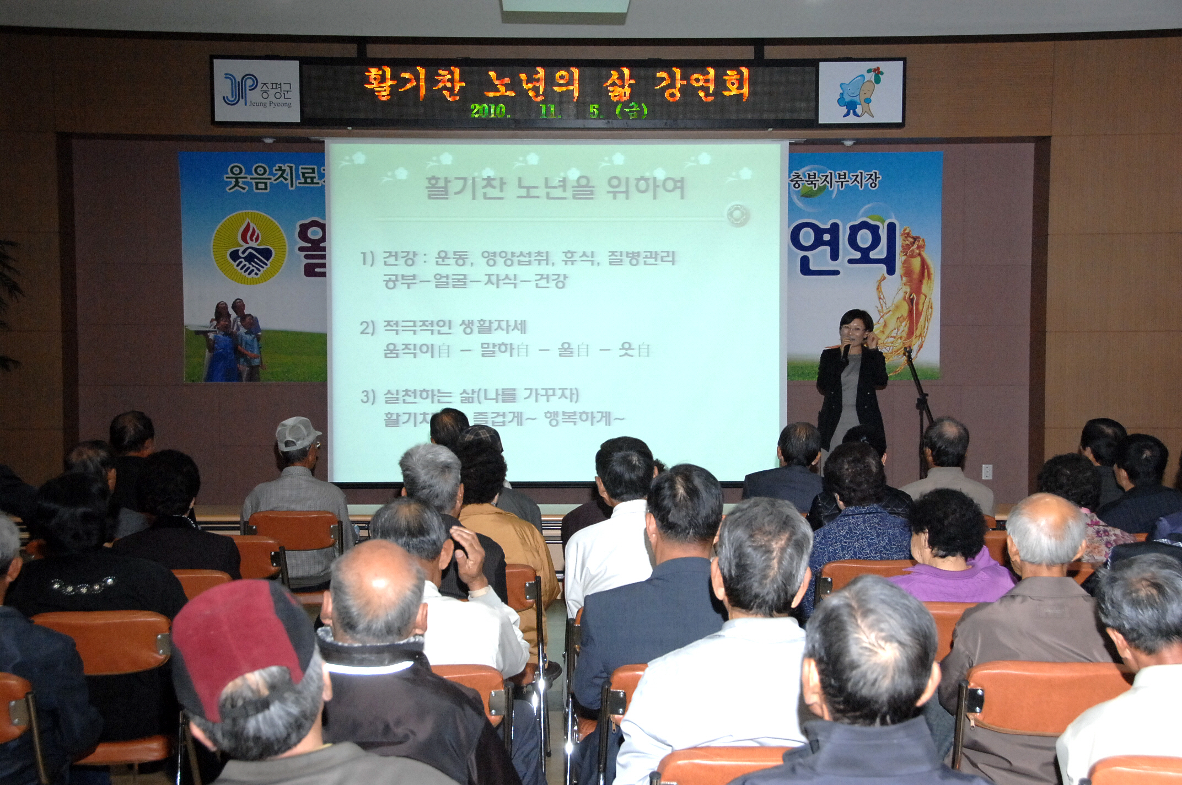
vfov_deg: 26.4
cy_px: 392
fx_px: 1672
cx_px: 591
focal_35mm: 51
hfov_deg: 38.9
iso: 800
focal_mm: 34
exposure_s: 1/60
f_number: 6.7
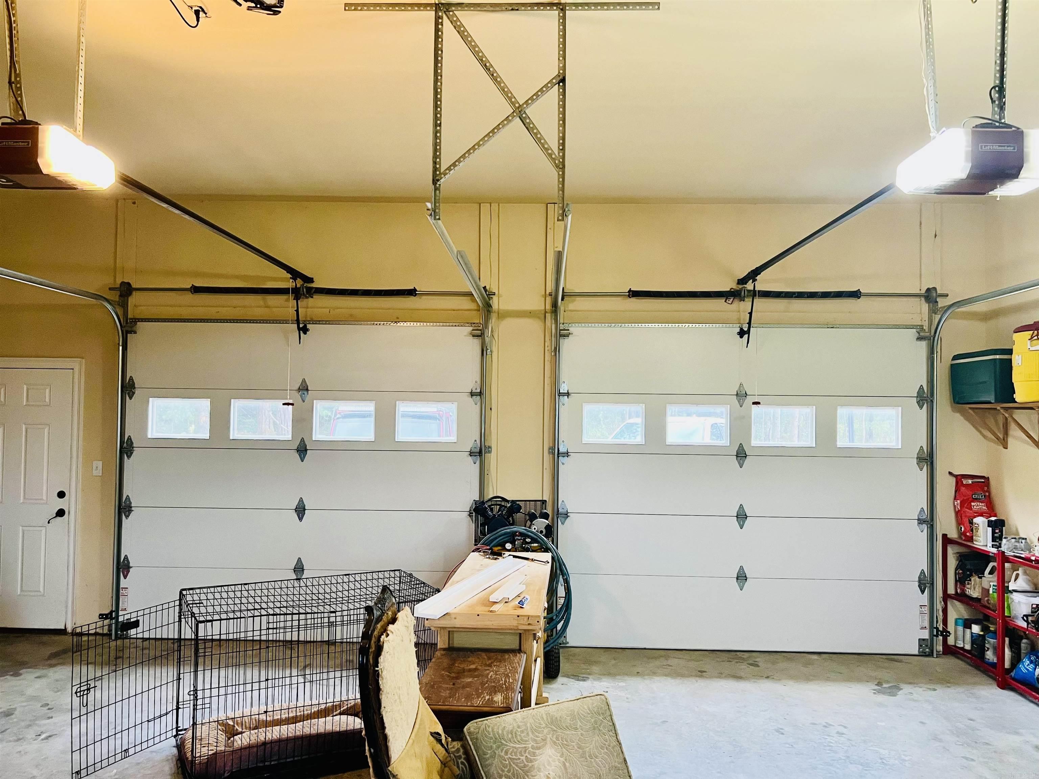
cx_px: 520
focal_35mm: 26
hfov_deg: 67.3
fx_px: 780
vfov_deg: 53.1
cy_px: 390
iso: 400
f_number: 1.5
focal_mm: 5.7
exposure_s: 1/40
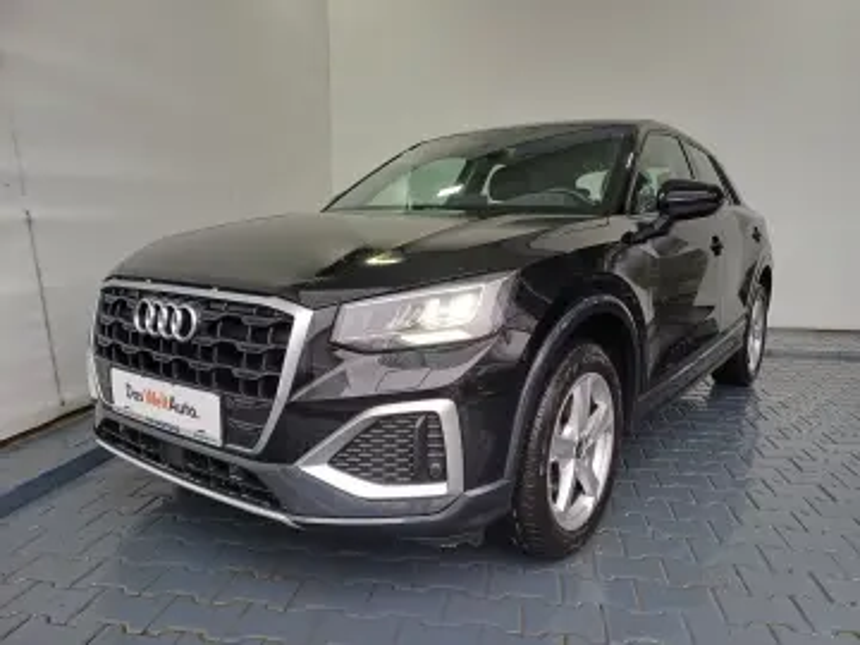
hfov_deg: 69.4
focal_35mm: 25
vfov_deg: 54.9
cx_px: 430
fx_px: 621
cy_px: 322
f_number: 1.8
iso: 80
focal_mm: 4.65
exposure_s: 1/100
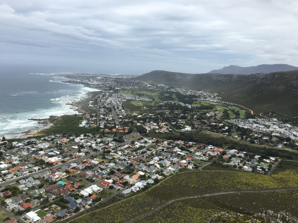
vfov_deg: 48.2
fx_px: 250
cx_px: 149
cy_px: 112
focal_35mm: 29
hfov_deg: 61.7
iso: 25
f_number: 2.2
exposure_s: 1/1221
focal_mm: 4.15
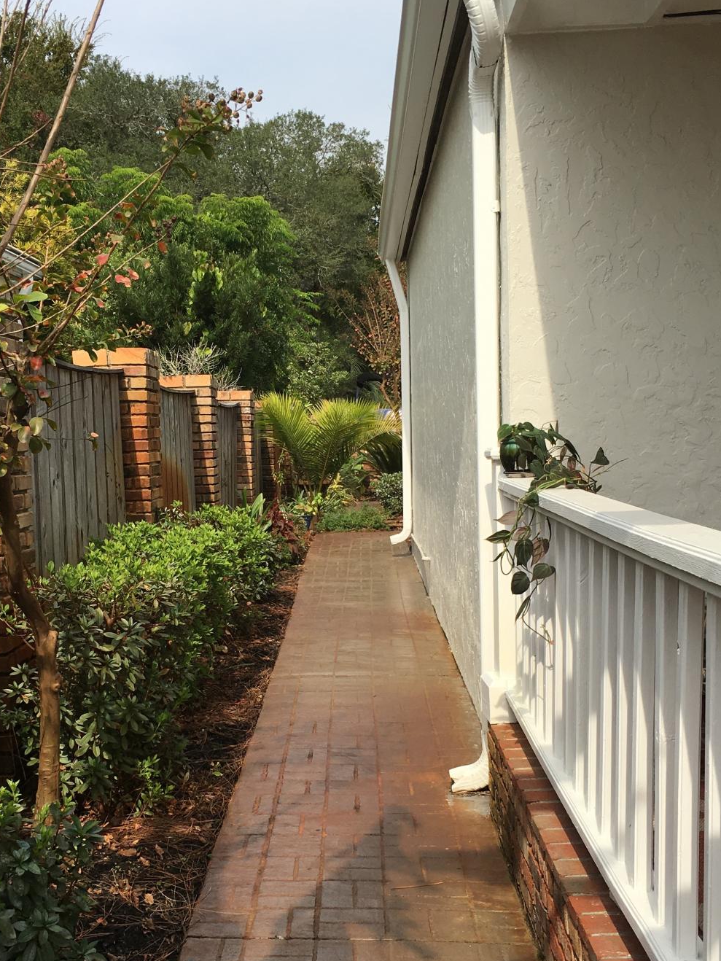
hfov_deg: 32.8
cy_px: 552
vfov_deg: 42.8
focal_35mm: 44
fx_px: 1222
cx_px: 315
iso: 25
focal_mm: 4.15
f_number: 2.2
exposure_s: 1/1282
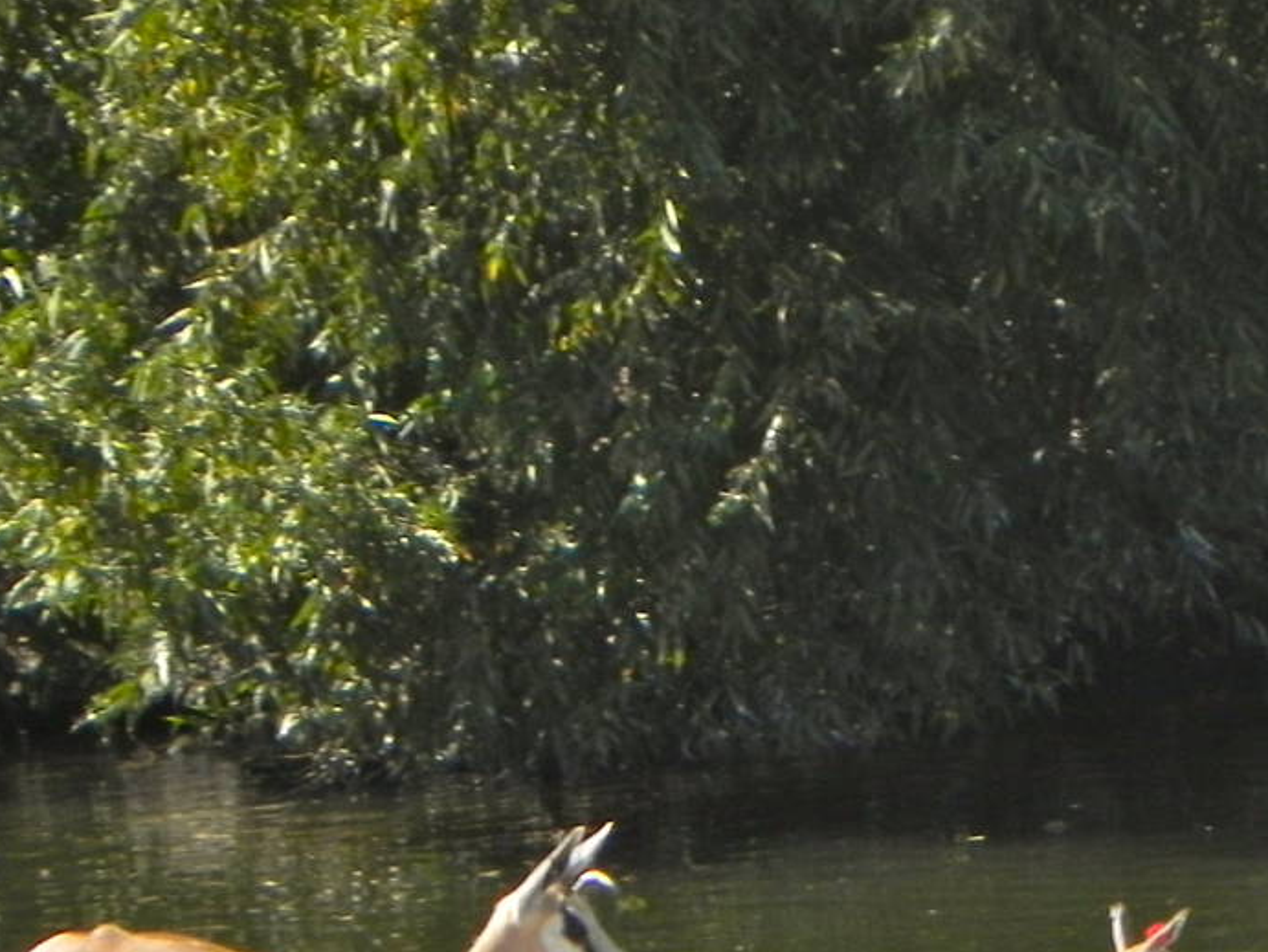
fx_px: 57503
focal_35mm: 1569
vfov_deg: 0.9
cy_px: 983
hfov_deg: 1.3
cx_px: 1136
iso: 160
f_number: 6.3
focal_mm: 120
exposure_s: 1/363
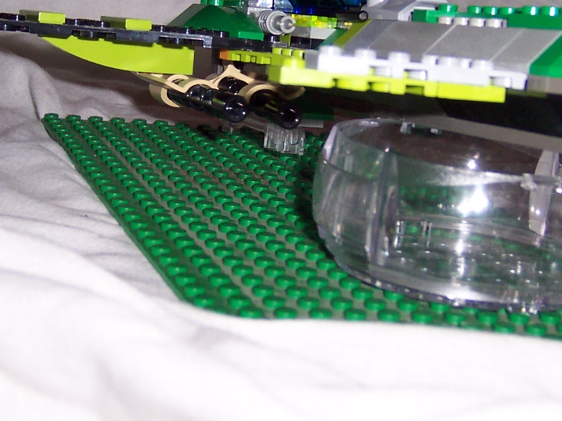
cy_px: 121
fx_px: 1818
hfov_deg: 17.6
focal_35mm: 112
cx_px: 262
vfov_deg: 13.2
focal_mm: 10.4
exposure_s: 1/60
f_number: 3.4
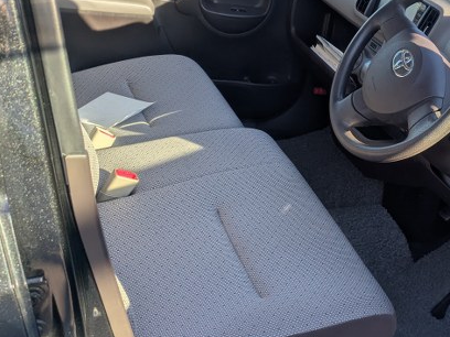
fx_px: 637
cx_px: 361
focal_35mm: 49
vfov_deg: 29.6
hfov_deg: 37.5
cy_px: 131
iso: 41
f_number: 1.89
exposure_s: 1/592
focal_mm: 5.43
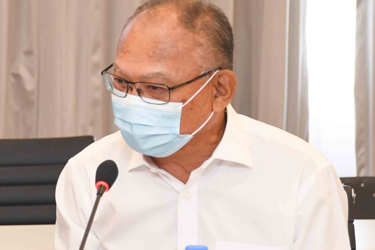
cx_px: -2
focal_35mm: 283
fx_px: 2948
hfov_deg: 7.2
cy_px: 127
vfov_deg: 4.9
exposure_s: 1/100
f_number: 5.6
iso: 1600
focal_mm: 90
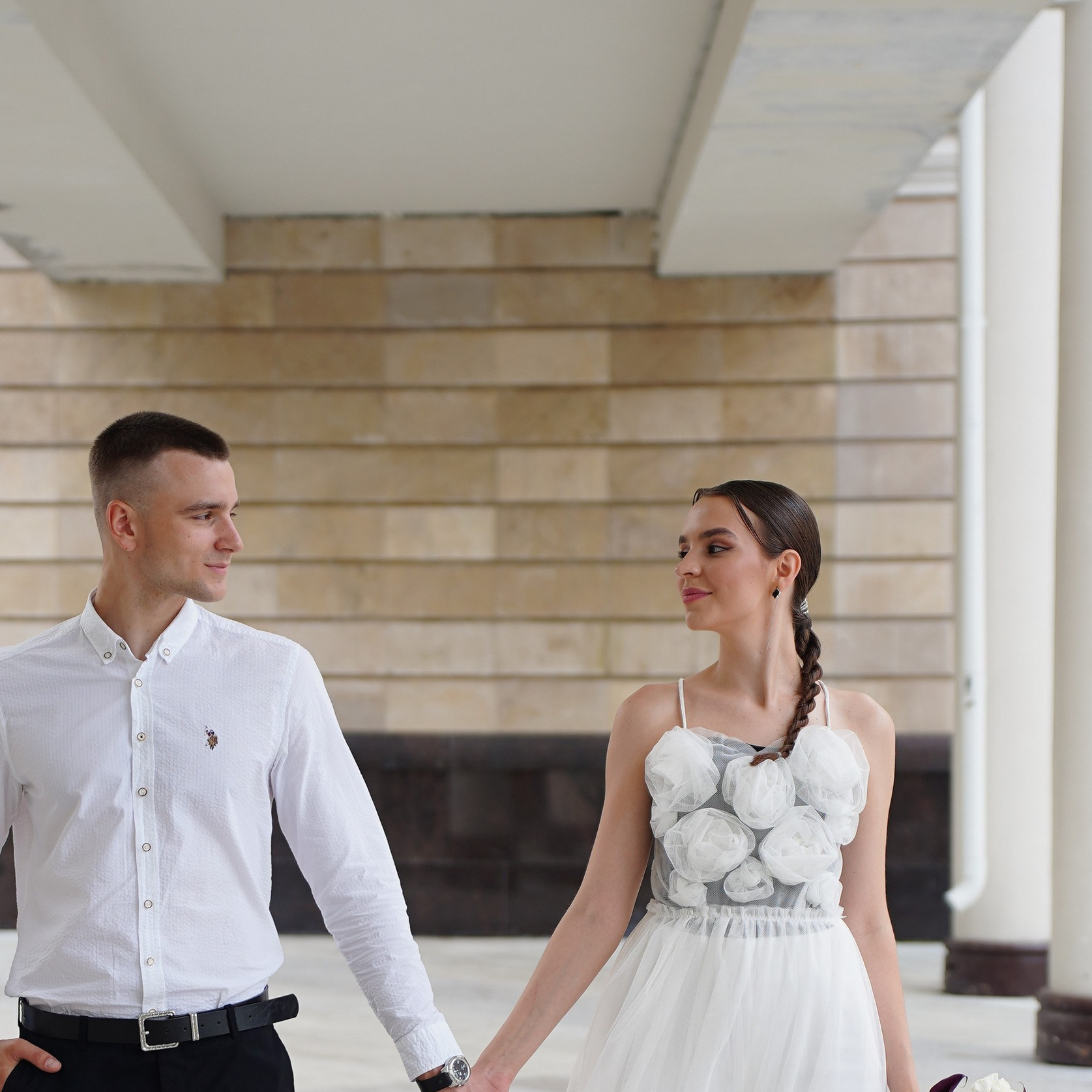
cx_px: 514
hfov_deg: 15.4
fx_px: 4033
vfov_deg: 15.3
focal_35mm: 113
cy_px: 942
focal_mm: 58
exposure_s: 1/320
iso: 100
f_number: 2.8
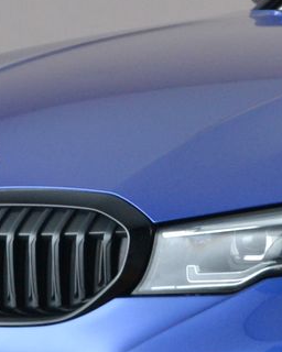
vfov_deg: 4.8
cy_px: 233
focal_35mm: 405
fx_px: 4225
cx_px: 662
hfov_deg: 3.8
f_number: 10
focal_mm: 45
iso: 640
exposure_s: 1/10
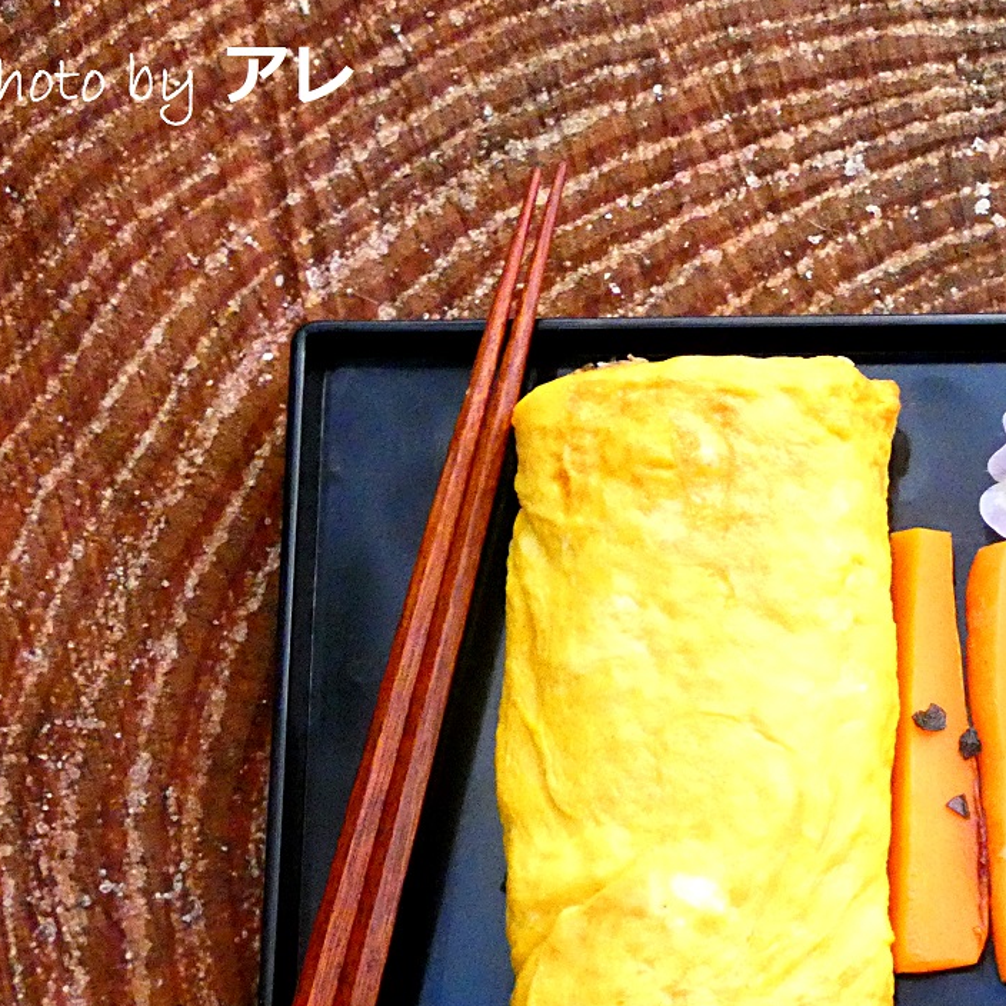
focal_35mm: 81
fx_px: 2663
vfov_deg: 21.2
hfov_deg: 20.8
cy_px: 753
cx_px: 949
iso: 1600
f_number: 3.7
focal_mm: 7.8
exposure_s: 1/80
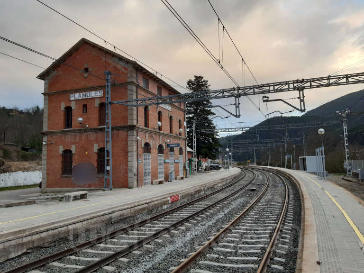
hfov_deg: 67.3
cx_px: 182
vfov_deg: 53.1
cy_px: 136
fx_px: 273
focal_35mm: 26
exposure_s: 1/135
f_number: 1.7
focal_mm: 3.92
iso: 40
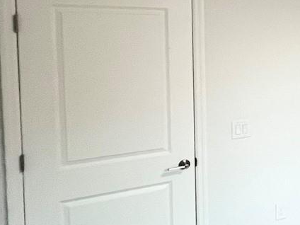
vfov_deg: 29.3
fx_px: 425
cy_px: 60
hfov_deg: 26.6
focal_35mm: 49
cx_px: 460
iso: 200
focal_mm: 1.57
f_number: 1.8
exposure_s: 1/60
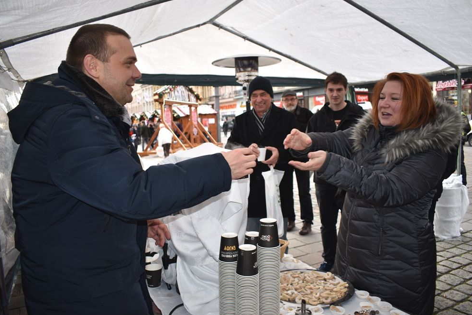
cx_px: 234
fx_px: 367
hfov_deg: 65.4
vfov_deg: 46.4
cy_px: 156
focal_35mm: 28
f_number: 3.5
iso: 100
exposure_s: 1/100
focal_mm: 18
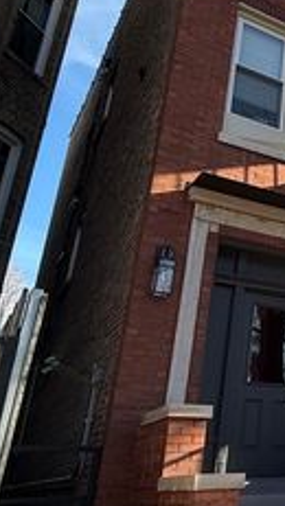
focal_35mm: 44
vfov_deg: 46.4
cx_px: 443
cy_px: 246
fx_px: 591
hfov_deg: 21.9
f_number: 2.2
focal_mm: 2.22
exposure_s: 1/522
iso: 50
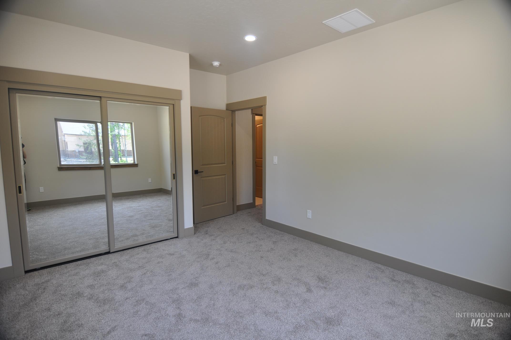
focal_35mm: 18
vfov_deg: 67.2
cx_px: 256
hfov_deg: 90.1
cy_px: 170
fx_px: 255
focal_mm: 12
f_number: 4
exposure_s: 1/60
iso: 200
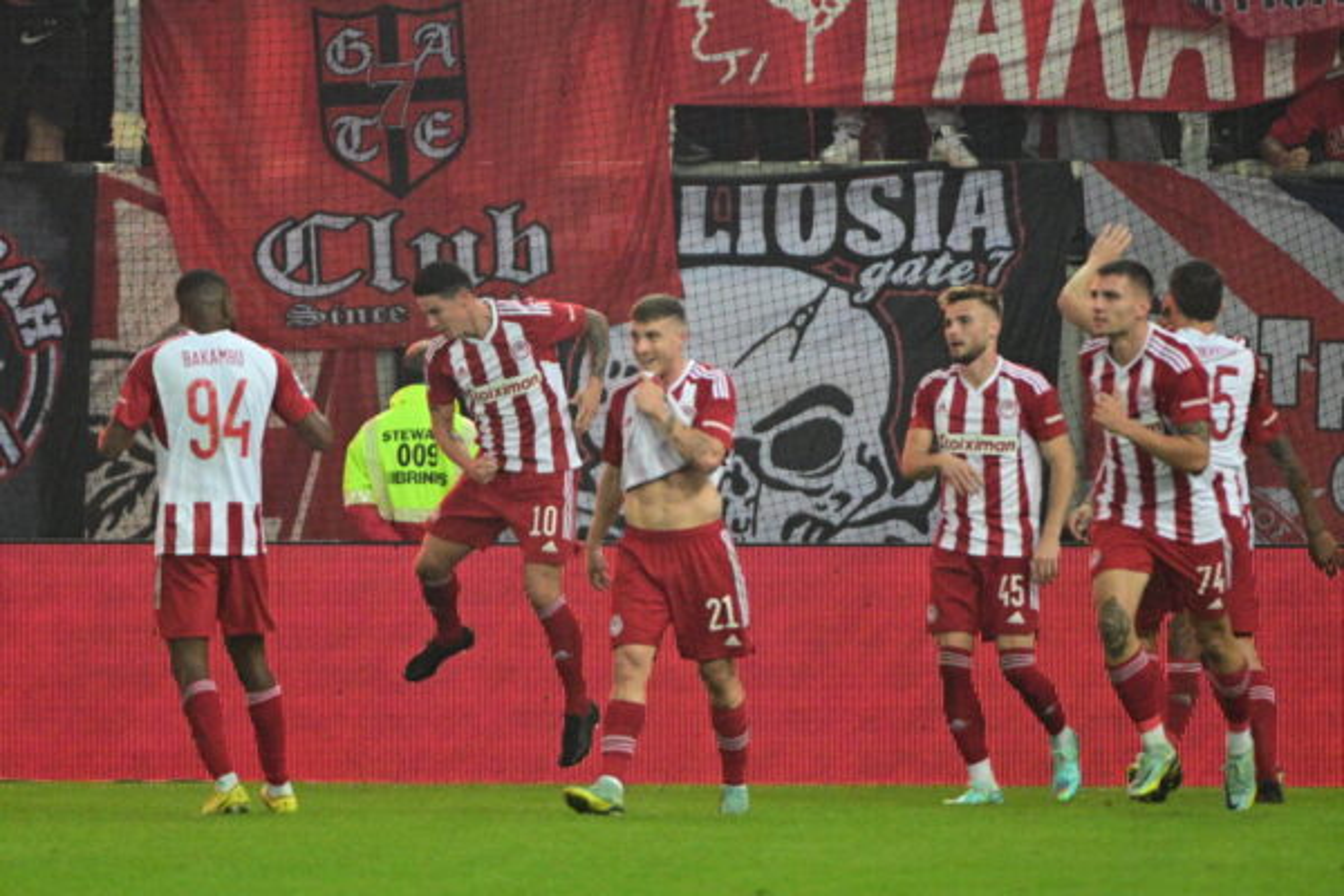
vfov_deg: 3.4
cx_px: 672
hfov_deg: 5.2
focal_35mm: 400
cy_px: 448
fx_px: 14932
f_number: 4
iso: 3200
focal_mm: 400
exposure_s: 1/1250
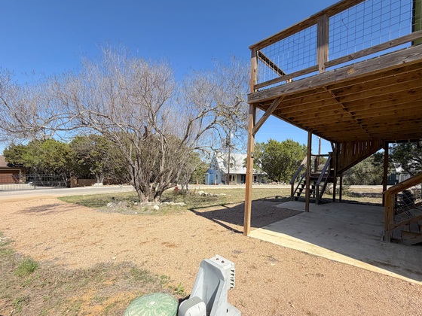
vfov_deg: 78.0
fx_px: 195
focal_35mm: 16
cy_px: 170
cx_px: 223
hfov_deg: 94.4
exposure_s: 1/770
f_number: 2.2
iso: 20
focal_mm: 2.22
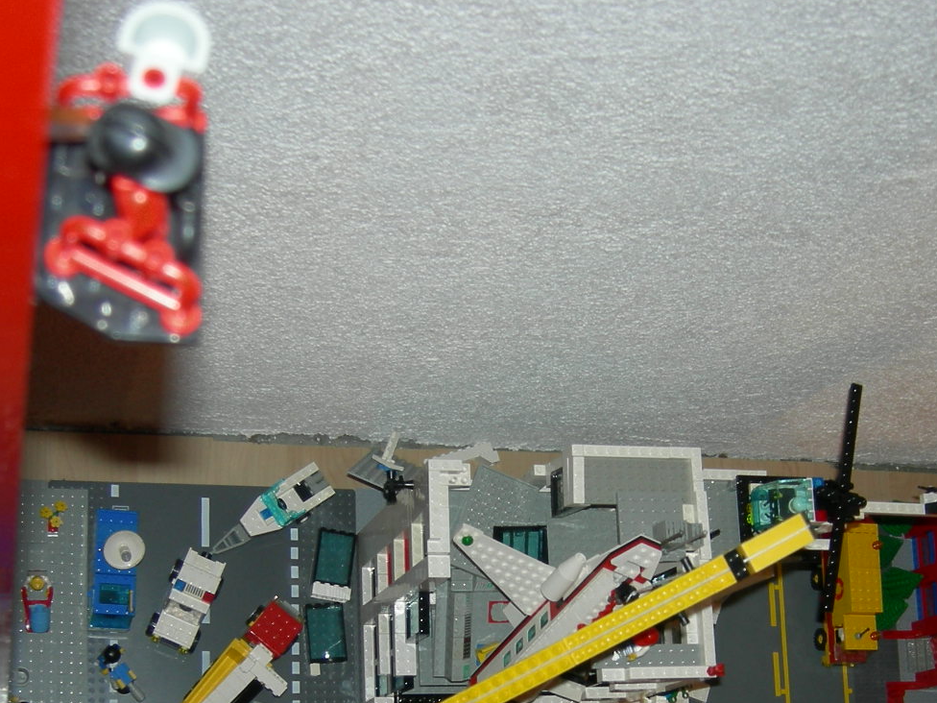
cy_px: 559
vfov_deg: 24.4
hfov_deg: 32.7
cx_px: 520
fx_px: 1597
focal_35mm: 59
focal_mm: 7.5
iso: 64
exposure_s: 1/60.1
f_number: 2.7
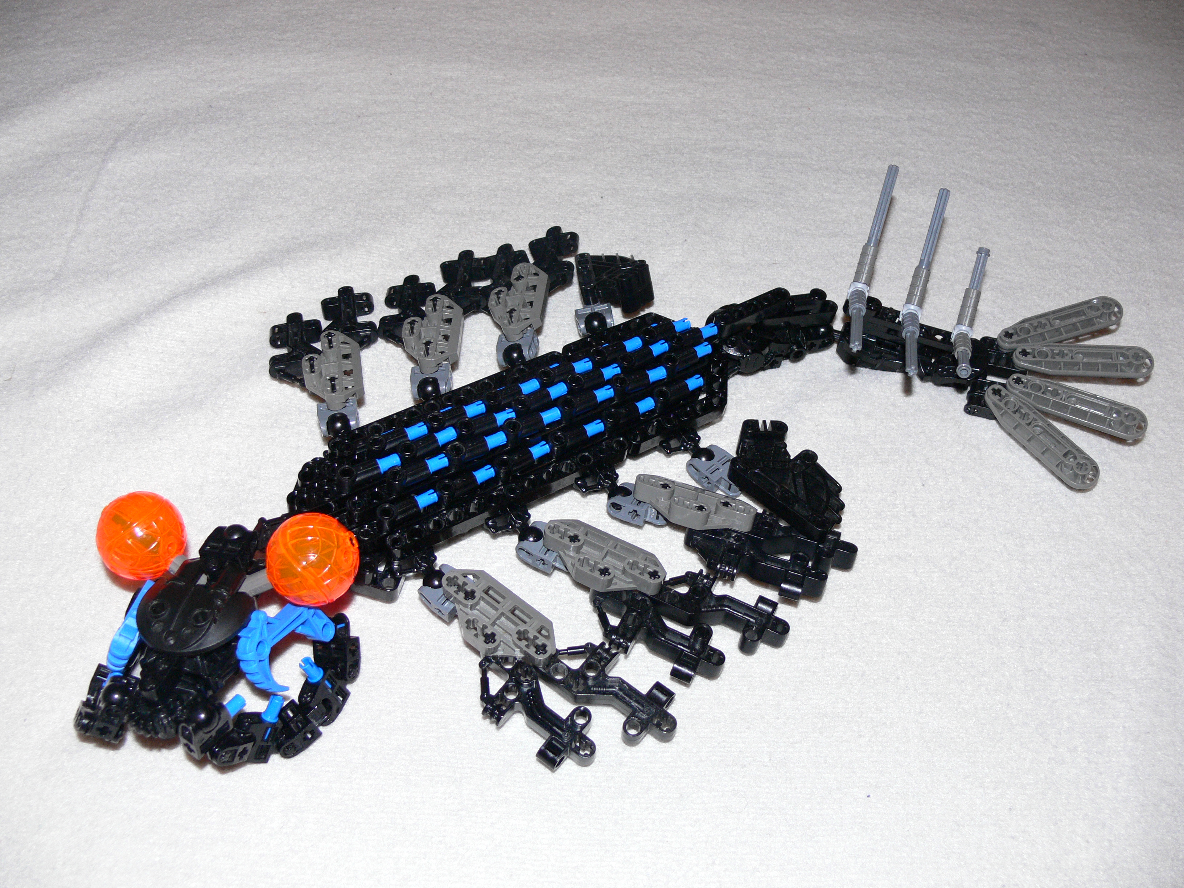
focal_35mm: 35
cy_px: 444
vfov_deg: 40.7
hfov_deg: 52.6
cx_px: 592
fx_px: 1197
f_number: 2.8
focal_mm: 7.4
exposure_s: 1/30
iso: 100
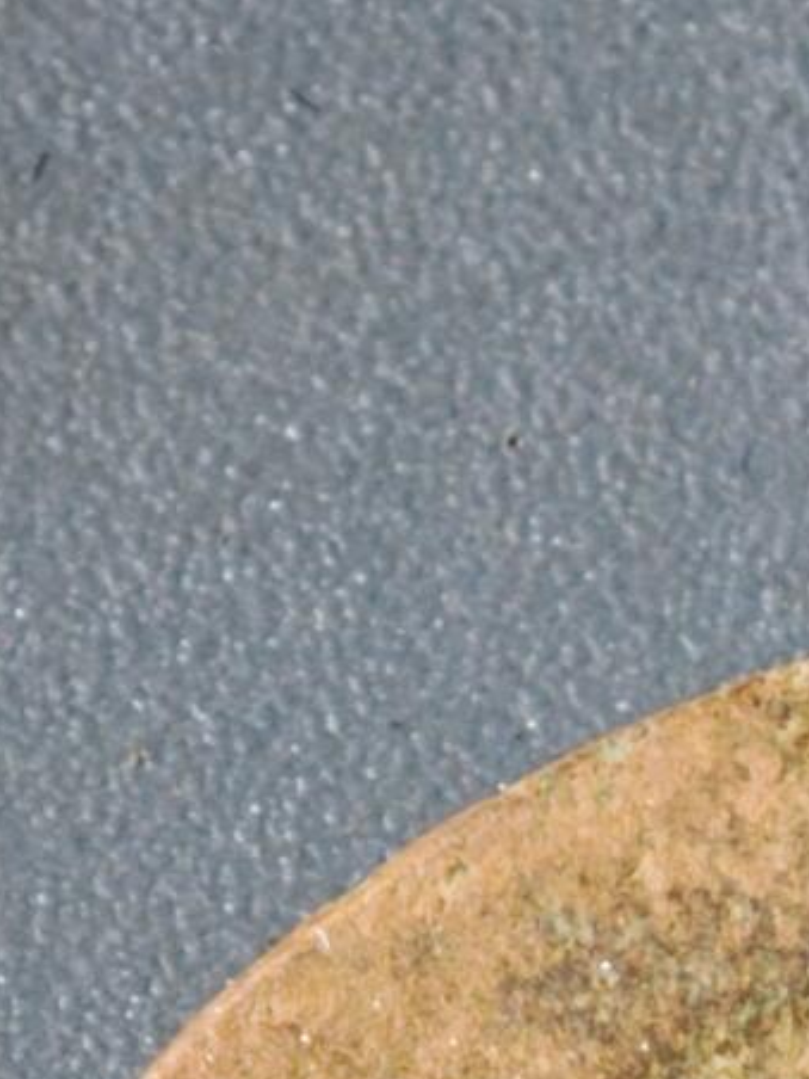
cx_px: 1138
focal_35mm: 446
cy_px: 1955
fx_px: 13898
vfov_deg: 4.4
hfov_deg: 3.3
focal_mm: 9
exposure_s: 1/100
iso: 320
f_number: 2
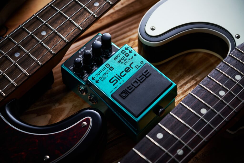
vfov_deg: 15.2
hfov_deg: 22.6
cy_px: 82
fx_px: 610
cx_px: 122
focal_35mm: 90
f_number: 5.6
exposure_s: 1/80
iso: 100
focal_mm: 90
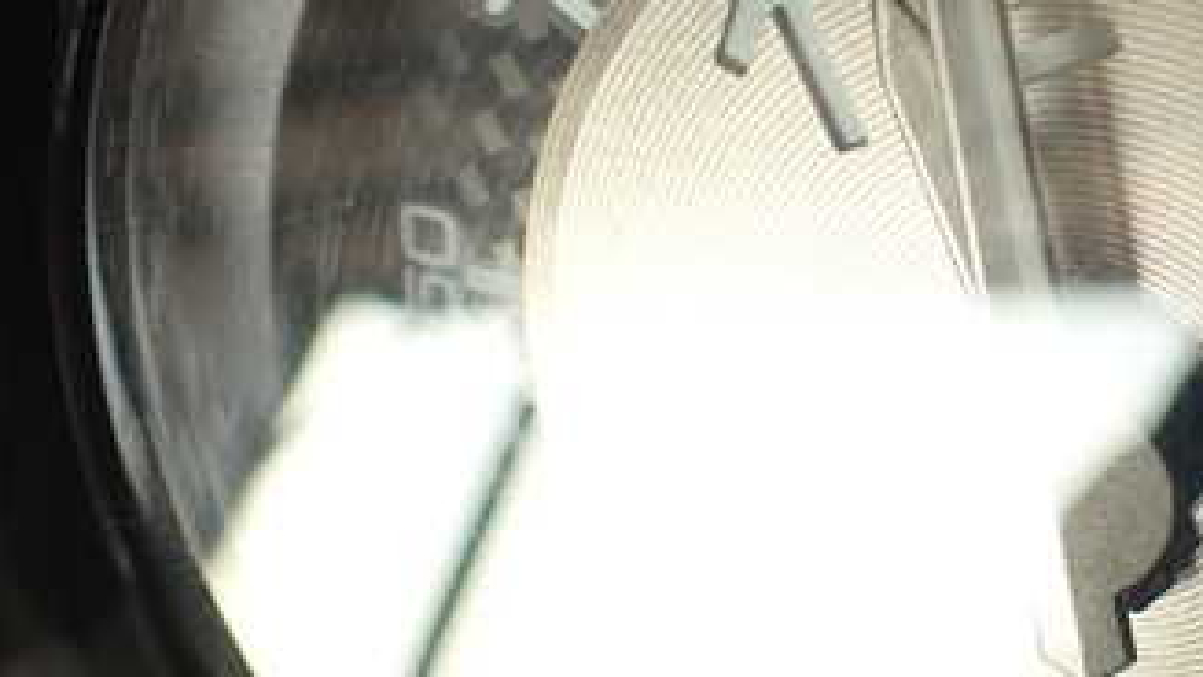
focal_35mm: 64
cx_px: 1034
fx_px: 2042
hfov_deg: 31.6
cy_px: 298
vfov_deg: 18.8
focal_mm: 5.79
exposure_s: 1/80
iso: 100
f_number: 2.4
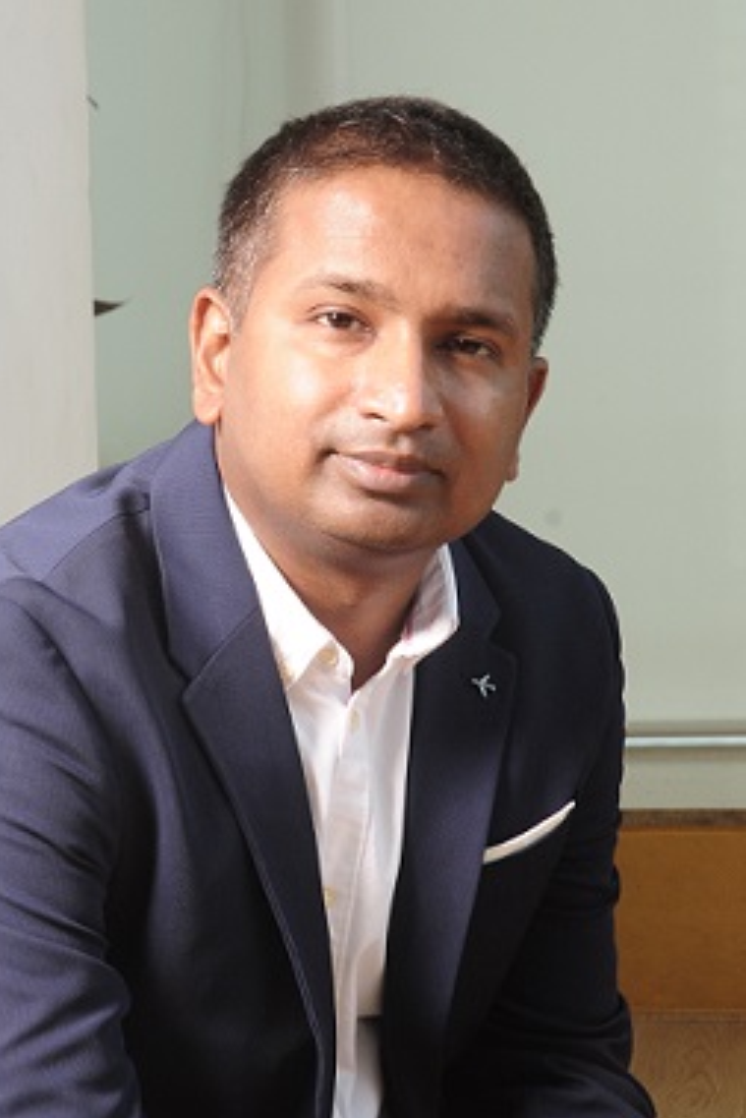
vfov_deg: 15.0
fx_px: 4254
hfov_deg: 10.0
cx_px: 302
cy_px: 577
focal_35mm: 137
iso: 800
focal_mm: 70
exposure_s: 1/60
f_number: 8
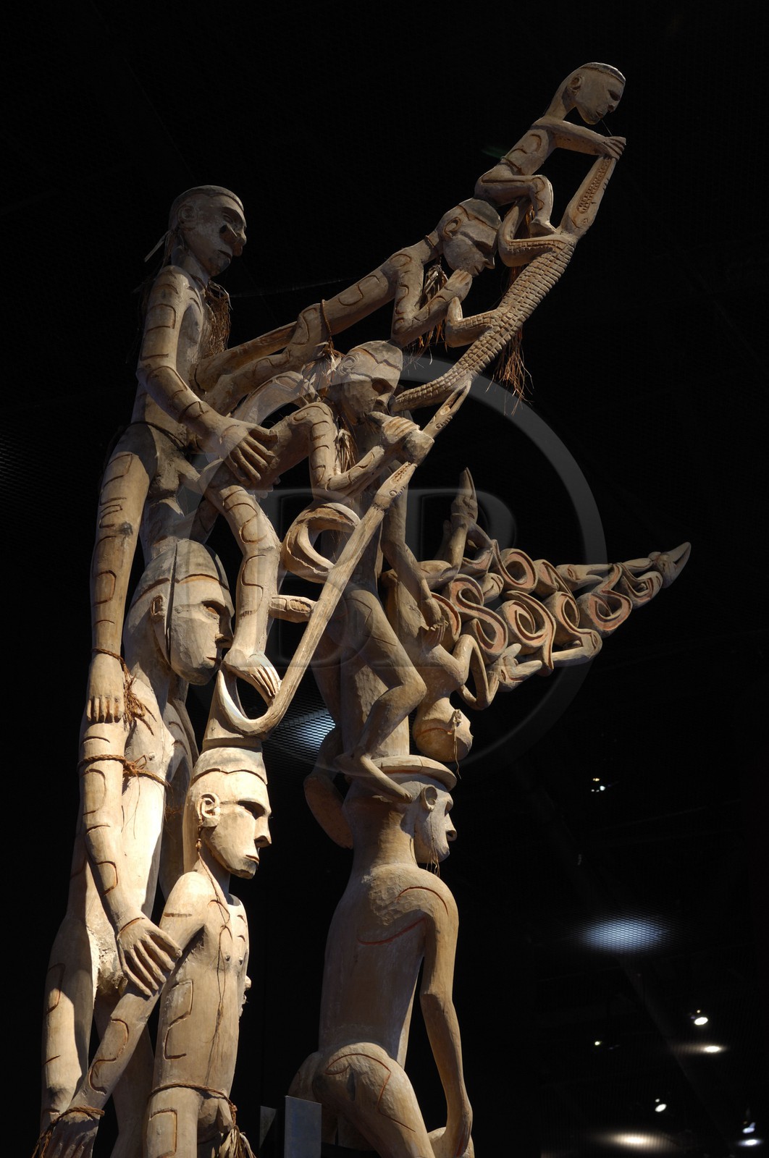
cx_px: 384
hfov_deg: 20.1
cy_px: 579
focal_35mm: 68
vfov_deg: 29.9
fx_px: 2169
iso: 100
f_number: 6.3
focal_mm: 45
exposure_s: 1.3
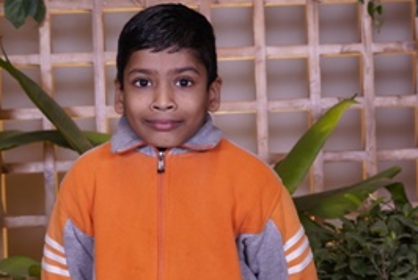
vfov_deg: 13.6
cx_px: 178
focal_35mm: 101
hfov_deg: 20.2
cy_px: 160
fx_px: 1174
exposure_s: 1/125
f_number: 4.5
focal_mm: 40
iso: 400
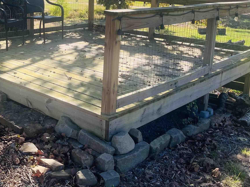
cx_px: 86
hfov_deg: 40.8
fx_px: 332
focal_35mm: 46
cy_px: 57
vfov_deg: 31.2
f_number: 1.6
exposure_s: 1/751
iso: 50
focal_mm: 5.1
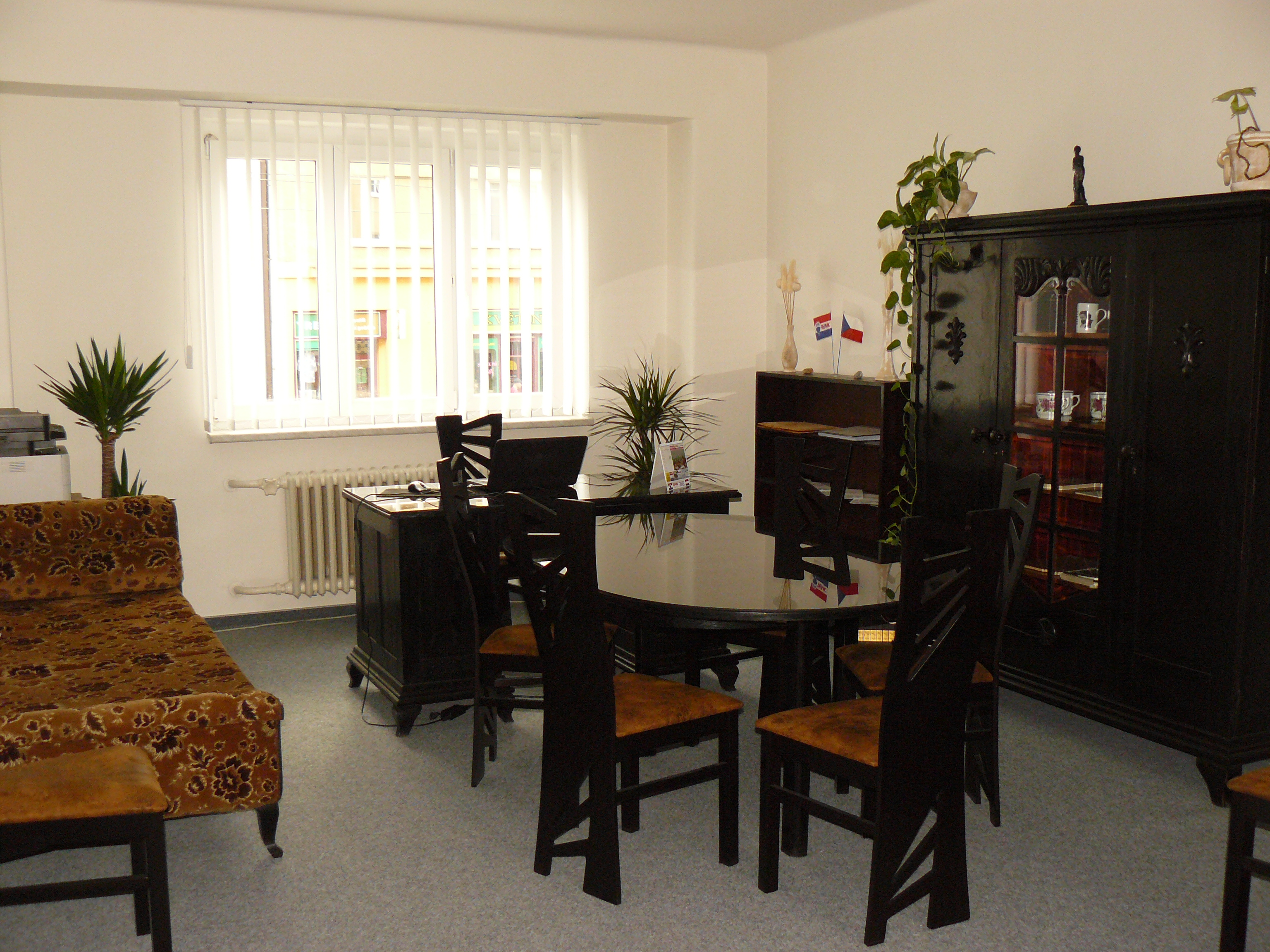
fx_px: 1321
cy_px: 476
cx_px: 635
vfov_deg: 39.7
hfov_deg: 51.4
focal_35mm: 36
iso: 250
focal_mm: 6
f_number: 2.8
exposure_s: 1/60
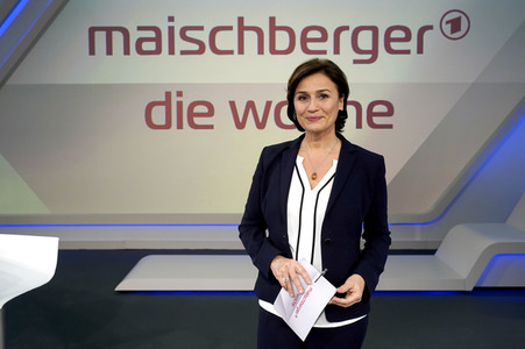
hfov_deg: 58.8
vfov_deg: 41.1
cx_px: 262
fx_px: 466
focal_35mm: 32
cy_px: 174
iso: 1600
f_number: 5
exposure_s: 1/160
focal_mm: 32
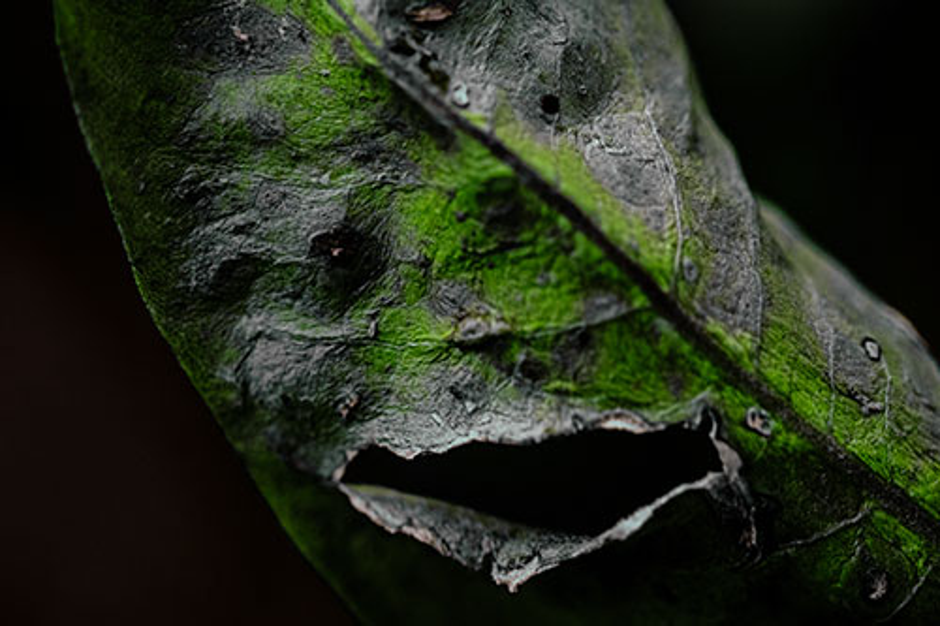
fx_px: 5481
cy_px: 313
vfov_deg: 6.5
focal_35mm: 210
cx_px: 470
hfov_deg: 9.8
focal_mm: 210
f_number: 7.1
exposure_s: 1/500
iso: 640
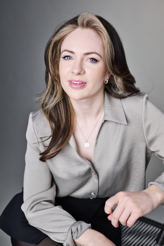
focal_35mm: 50
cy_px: 123
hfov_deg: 27.0
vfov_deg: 39.6
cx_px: 82
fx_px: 342
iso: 1600
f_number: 3.5
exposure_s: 1/250
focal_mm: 50
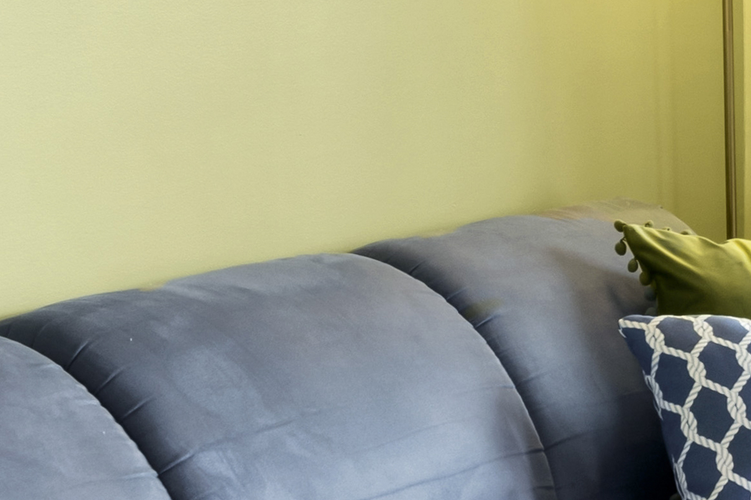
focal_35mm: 114
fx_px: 2378
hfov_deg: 17.5
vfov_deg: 12.0
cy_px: 135
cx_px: 775
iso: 320
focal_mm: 23
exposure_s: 1/5
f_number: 8
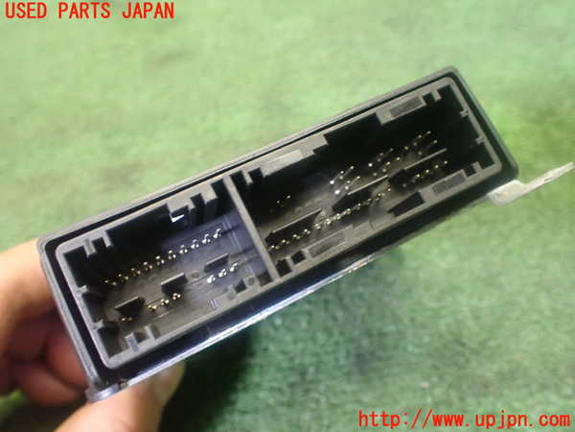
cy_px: 216
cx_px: 288
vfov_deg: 46.8
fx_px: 498
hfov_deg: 60.0
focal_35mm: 30
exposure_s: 1/80
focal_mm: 5.4
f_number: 2.3
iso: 800
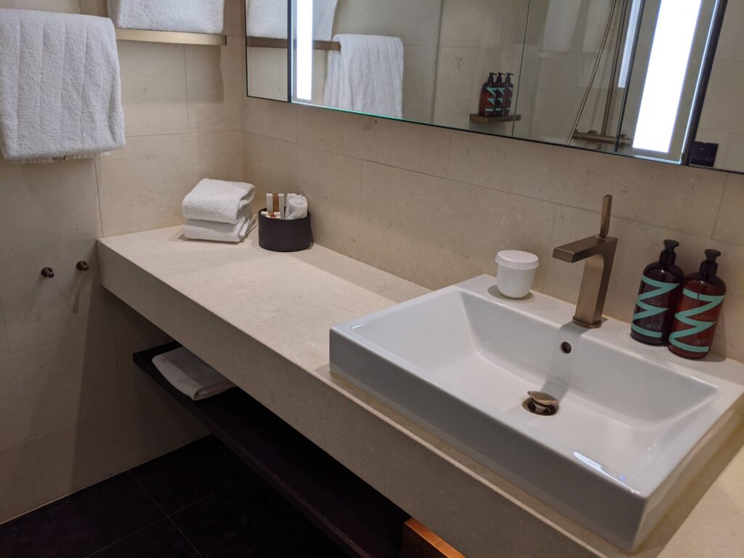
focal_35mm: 27
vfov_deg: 51.4
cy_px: 279
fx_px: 580
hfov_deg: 65.3
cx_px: 372
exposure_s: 1/99.9
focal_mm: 4.44
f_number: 1.8
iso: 164
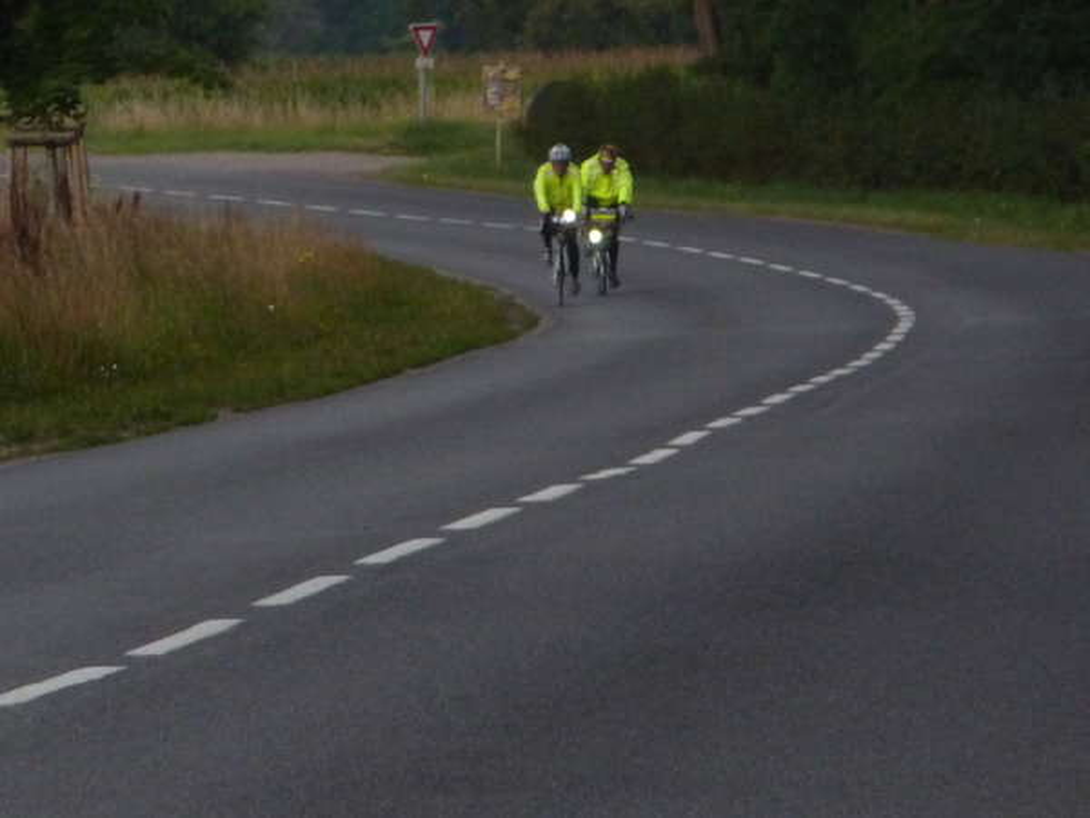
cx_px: 545
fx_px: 16846
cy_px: 409
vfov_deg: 2.8
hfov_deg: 3.7
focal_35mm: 535
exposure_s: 1/60
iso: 400
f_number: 4.9
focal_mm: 49.2
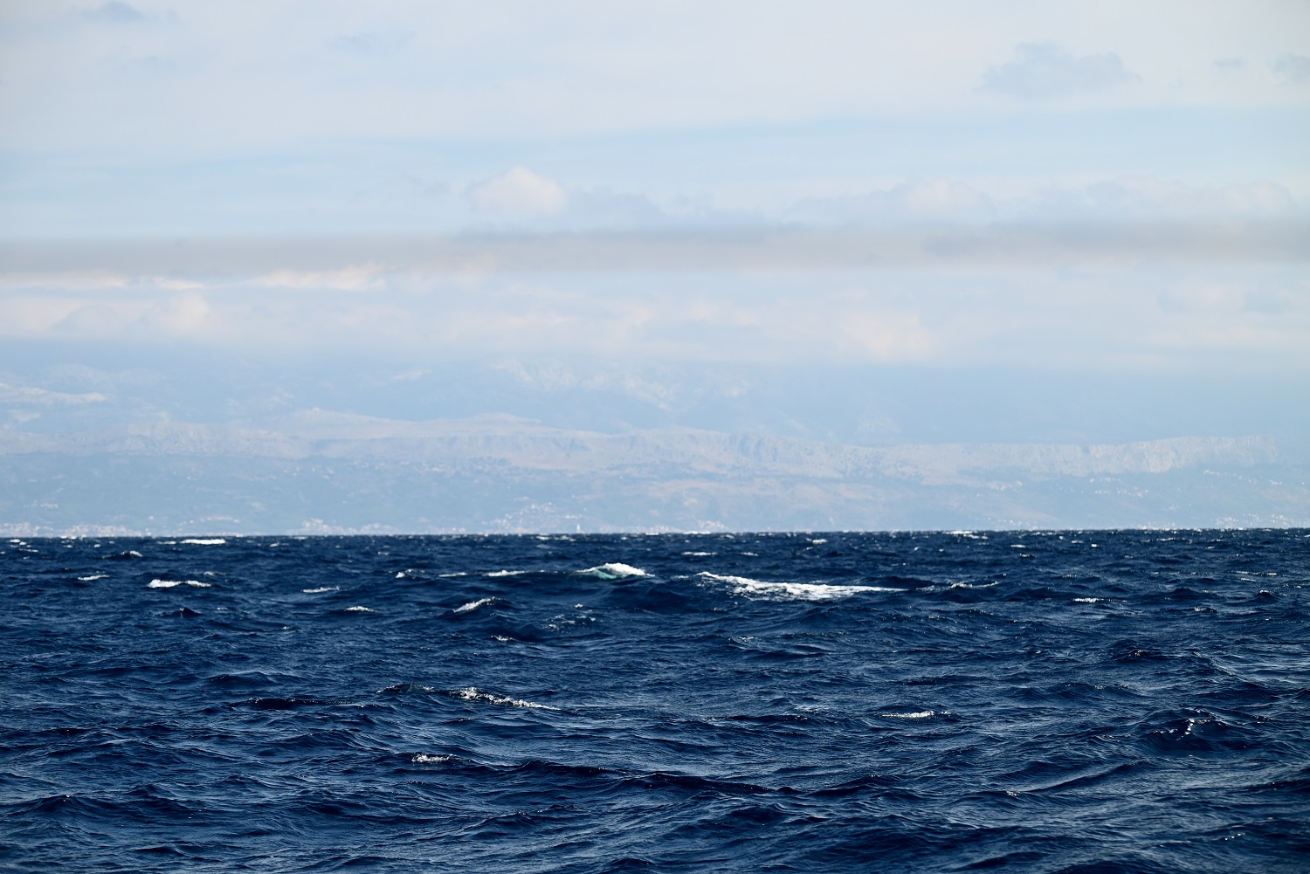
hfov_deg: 20.0
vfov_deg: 13.4
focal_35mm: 102
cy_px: 437
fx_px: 3713
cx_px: 655
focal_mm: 102
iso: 110
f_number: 5.6
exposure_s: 1/500
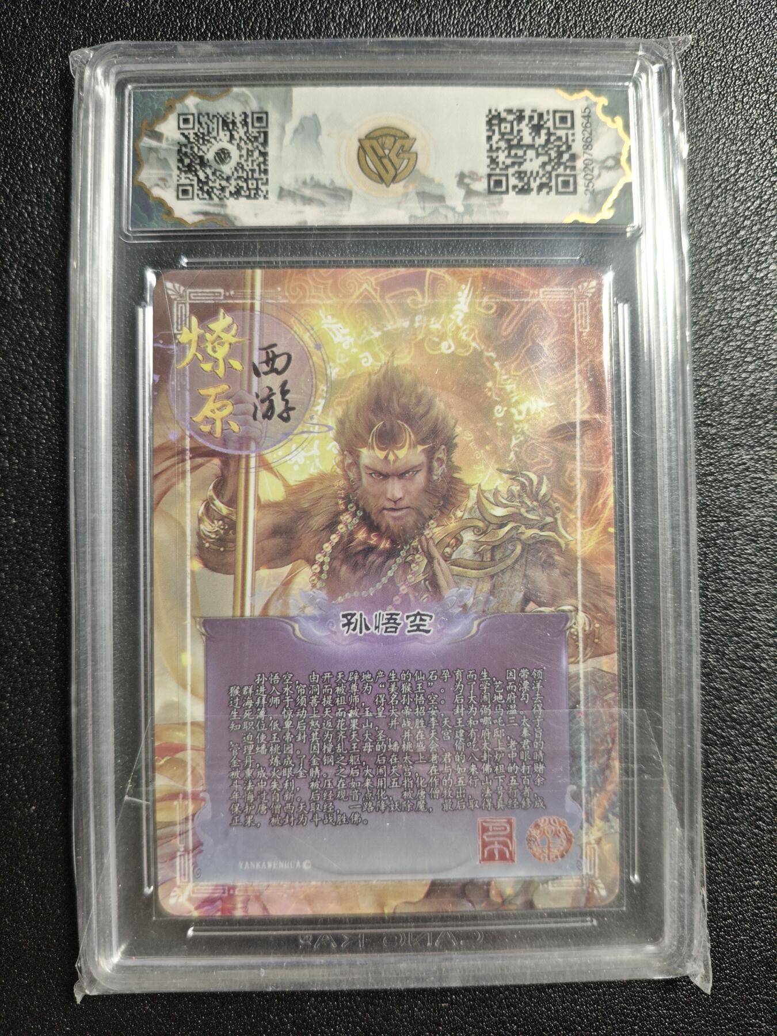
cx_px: 388
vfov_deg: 67.3
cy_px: 518
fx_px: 778
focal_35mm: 26
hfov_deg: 53.1
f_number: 1.5
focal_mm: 4.94
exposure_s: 1/100
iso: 400
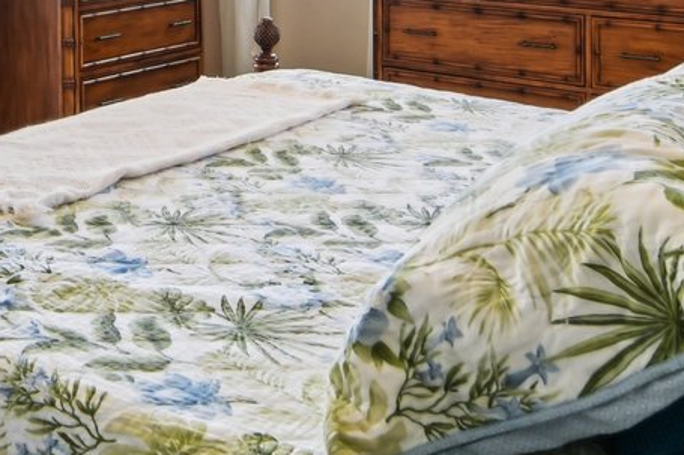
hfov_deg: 29.2
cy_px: -140
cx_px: -42
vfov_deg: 19.8
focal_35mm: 63
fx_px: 1197
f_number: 8
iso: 400
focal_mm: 14
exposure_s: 1/10
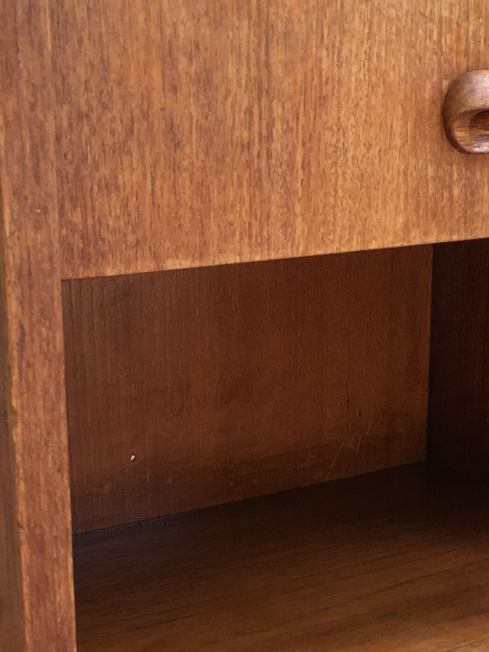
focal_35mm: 84
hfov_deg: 17.5
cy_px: 541
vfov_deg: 22.9
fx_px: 1582
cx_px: 310
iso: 40
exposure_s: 1/100
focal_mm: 4.15
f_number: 2.2
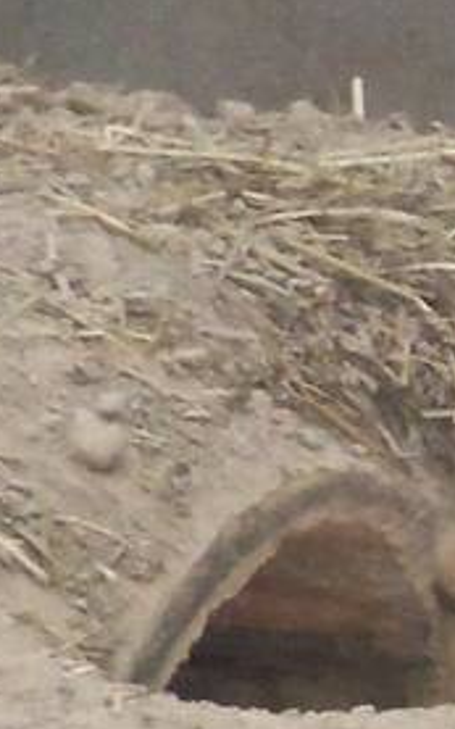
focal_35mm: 857
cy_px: 805
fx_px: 17012
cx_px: 1244
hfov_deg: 1.5
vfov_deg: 2.5
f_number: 5.7
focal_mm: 25.3
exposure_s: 1/200
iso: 400
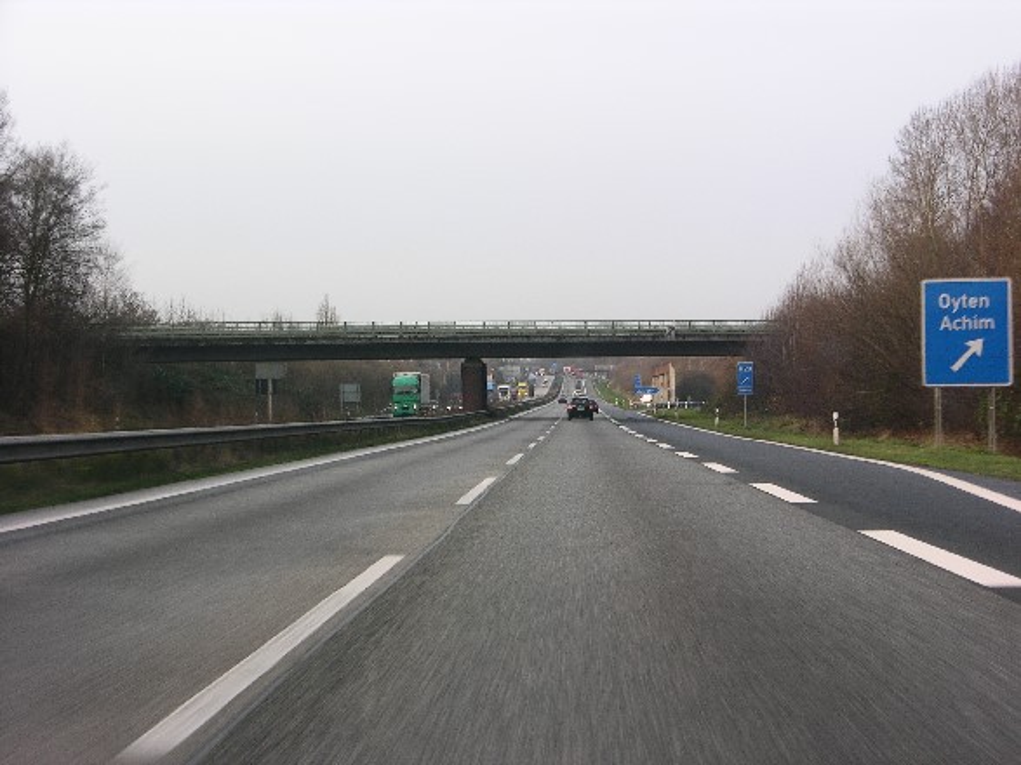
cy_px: 382
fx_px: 2182
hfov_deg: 26.3
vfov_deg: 19.9
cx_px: 510
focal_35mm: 74
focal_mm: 18.8
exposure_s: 1/65.4
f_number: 4.7
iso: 50
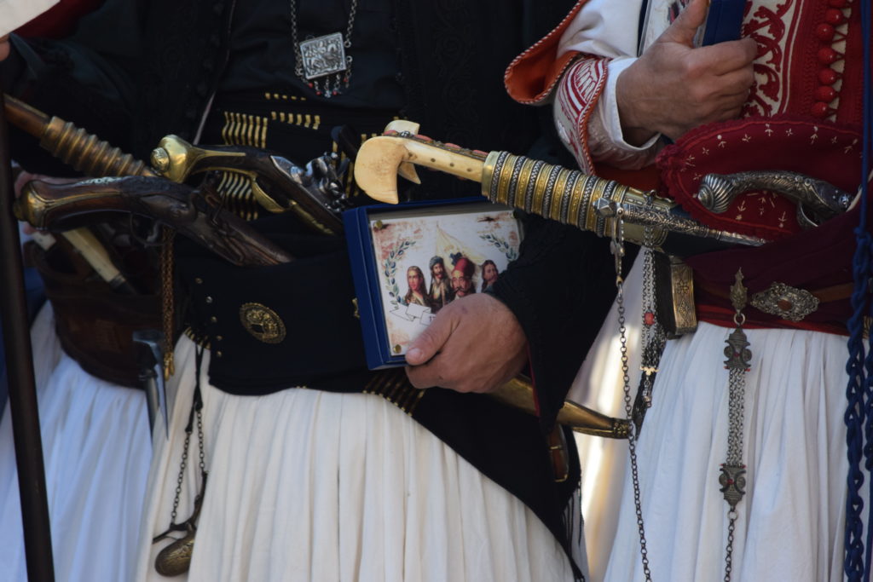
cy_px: 291
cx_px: 436
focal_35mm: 300
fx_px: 7276
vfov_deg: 4.6
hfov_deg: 6.9
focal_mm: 200
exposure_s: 1/1000
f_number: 5.6
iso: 800
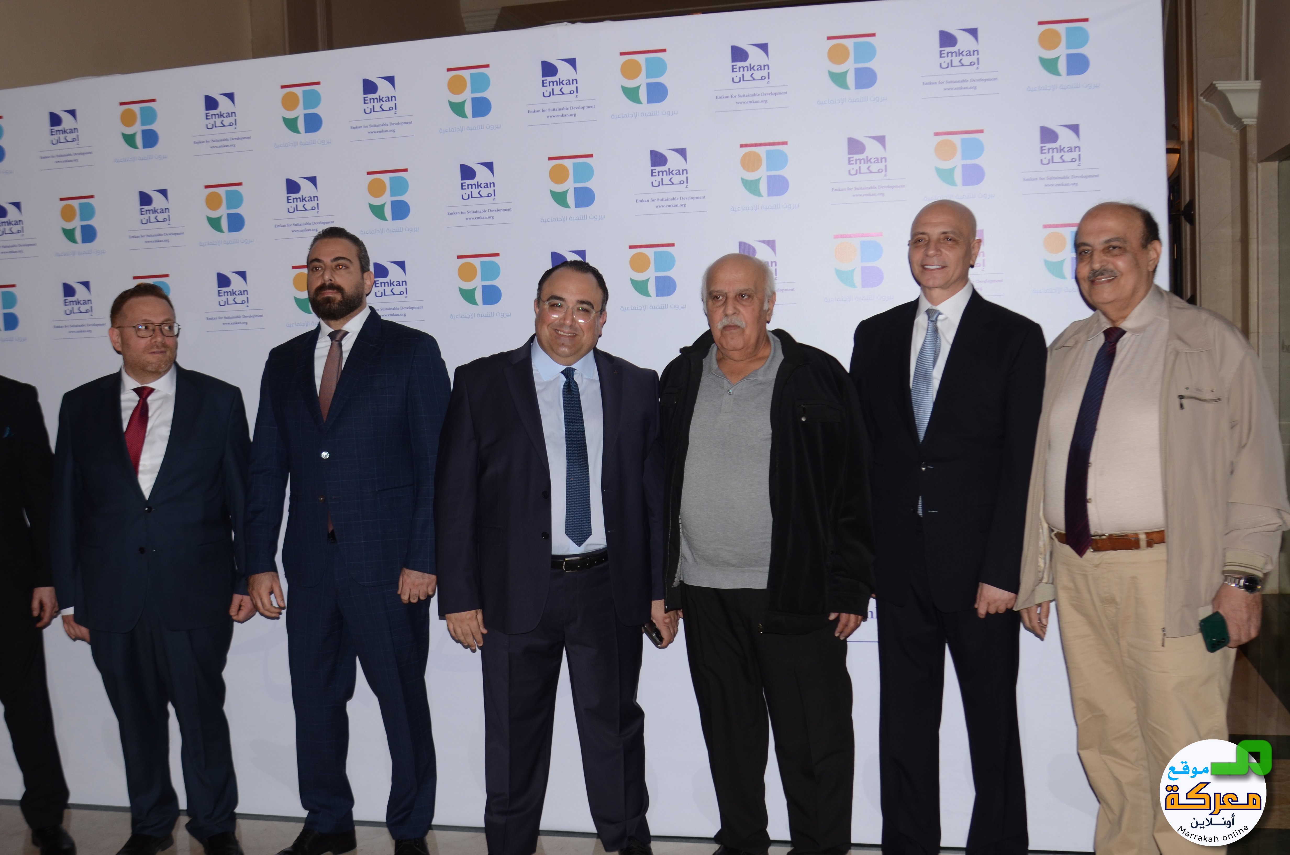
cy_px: 428
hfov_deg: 53.2
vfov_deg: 36.7
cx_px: 645
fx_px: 1287
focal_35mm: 36
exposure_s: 1/250
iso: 250
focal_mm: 24
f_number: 4.5
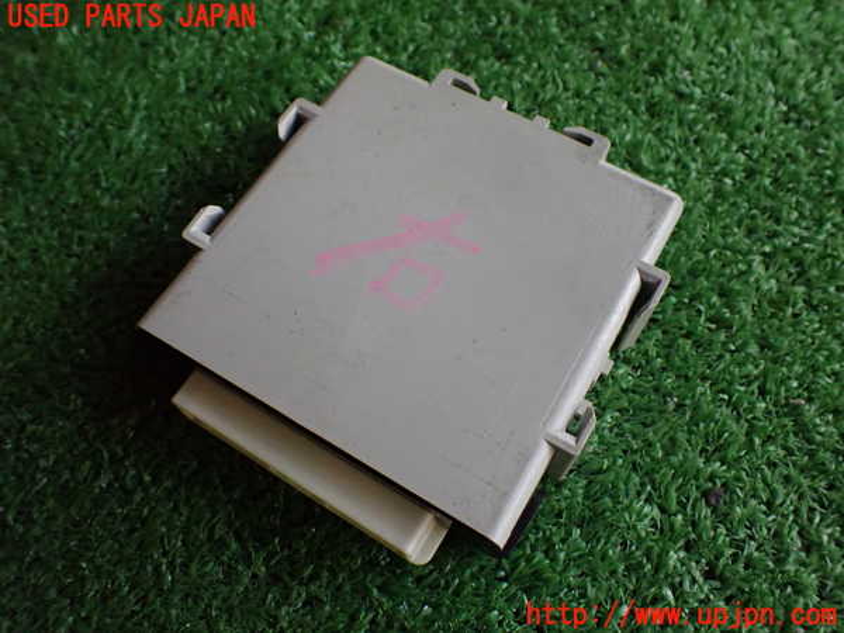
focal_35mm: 30
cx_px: 422
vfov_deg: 46.8
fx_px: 731
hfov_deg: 60.0
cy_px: 316
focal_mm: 5.4
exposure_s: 1/125
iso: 800
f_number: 2.3
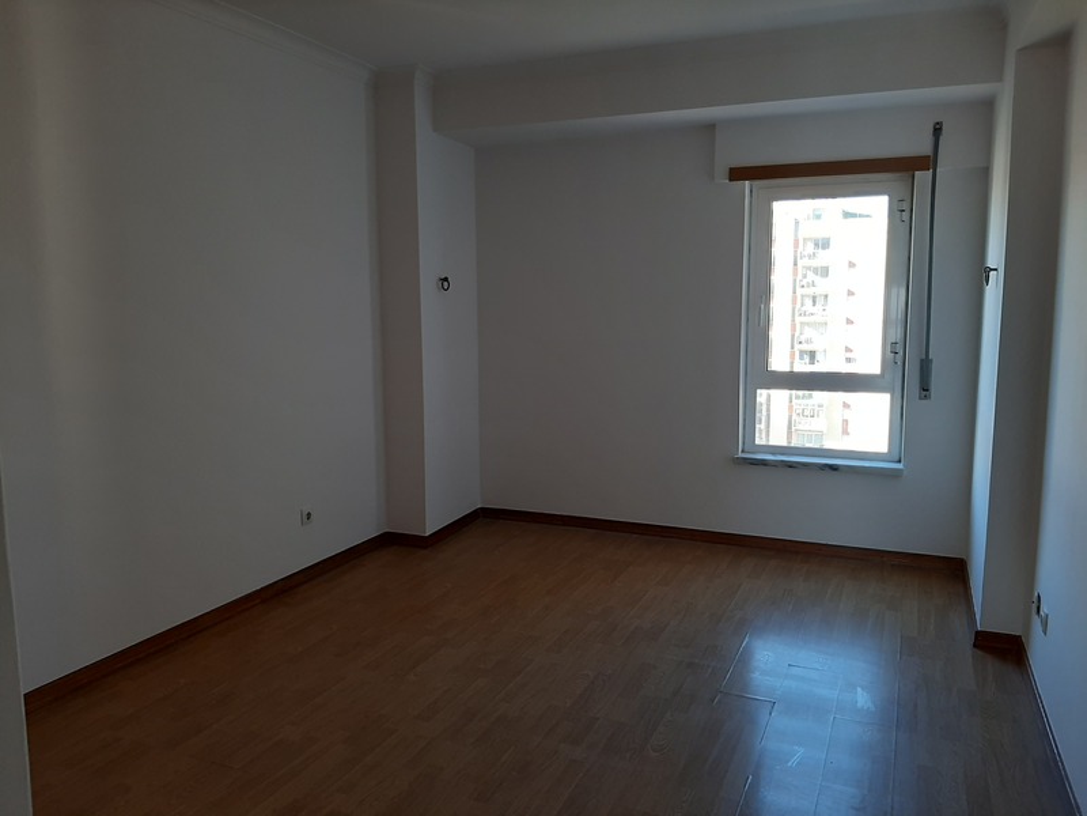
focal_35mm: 27
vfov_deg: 51.4
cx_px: 544
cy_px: 408
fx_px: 848
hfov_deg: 65.3
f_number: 1.7
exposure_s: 1/100
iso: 80
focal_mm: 3.93
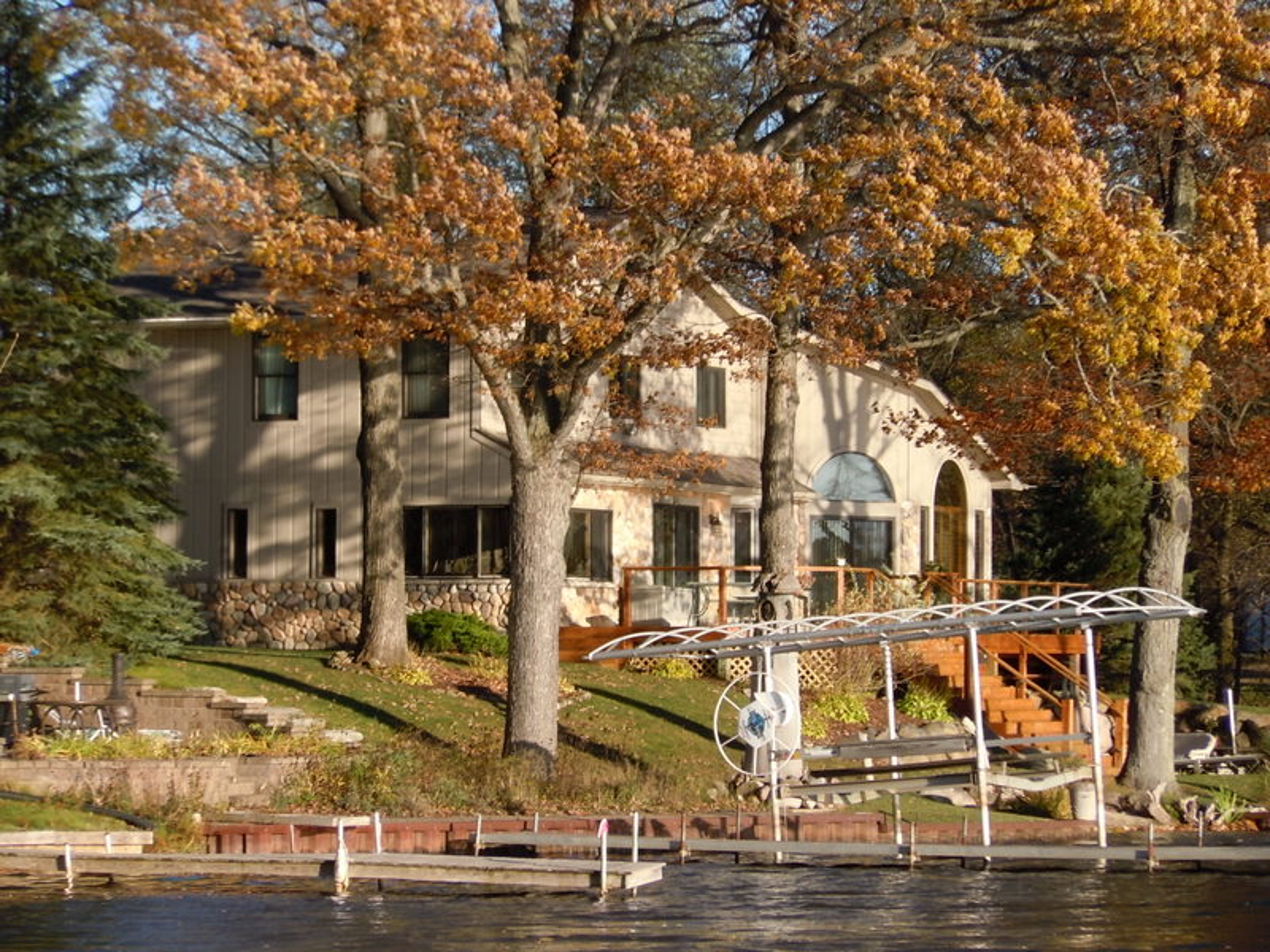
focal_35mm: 166
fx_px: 6090
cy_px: 476
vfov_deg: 8.9
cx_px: 635
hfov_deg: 11.9
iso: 100
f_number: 5.5
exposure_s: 1/250
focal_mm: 29.8
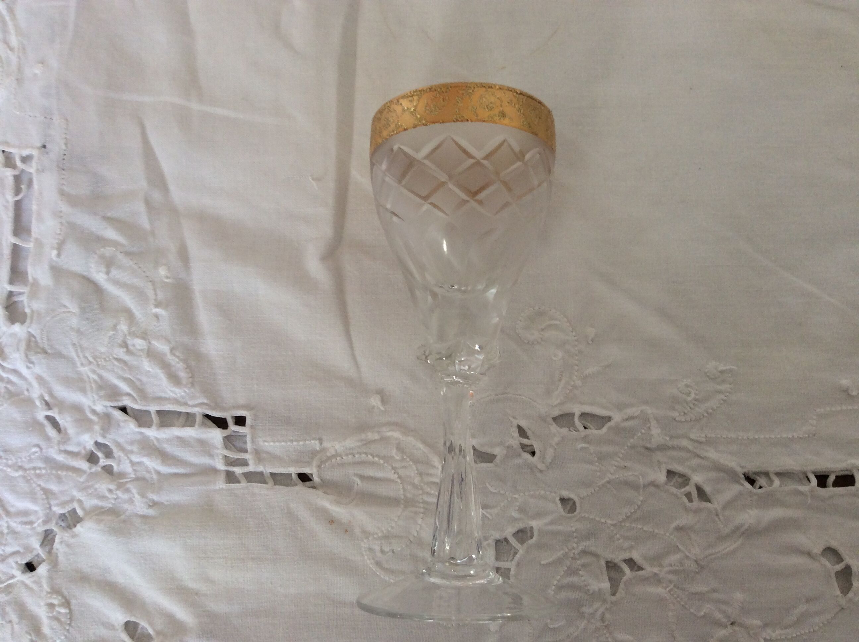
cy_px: 321
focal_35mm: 32
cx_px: 430
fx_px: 793
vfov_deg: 44.1
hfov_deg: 56.9
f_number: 2.4
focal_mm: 3.3
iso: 50
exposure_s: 1/25
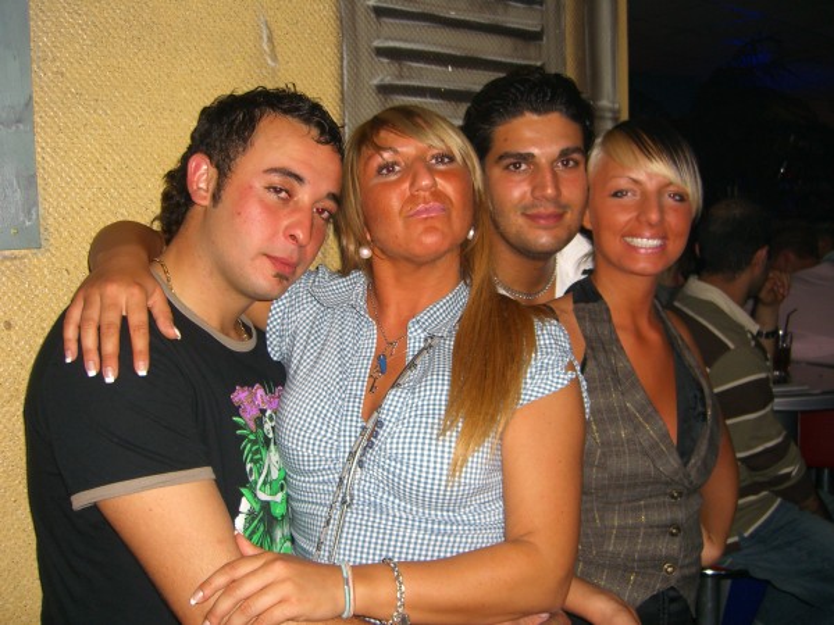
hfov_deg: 49.0
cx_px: 417
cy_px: 312
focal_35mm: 38
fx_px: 916
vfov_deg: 37.7
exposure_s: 1/60
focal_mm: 7.9
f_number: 2.8
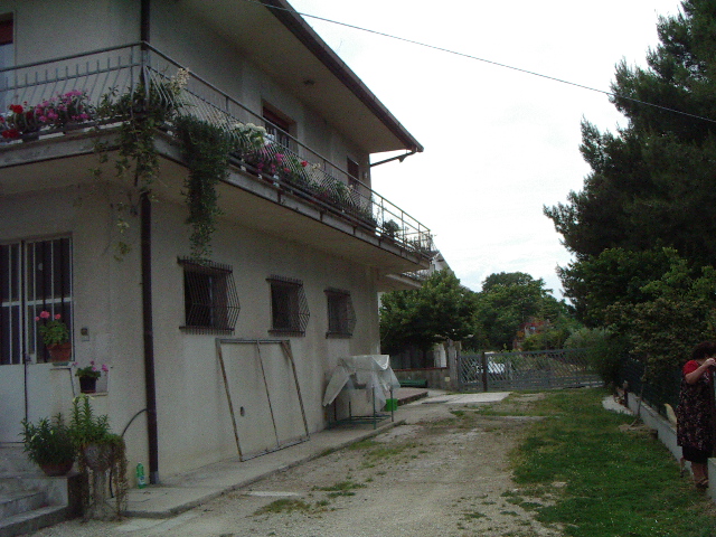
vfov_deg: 37.7
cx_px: 358
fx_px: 786
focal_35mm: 38
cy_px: 268
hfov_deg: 49.0
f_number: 4.8
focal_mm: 5.8
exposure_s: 1/1500
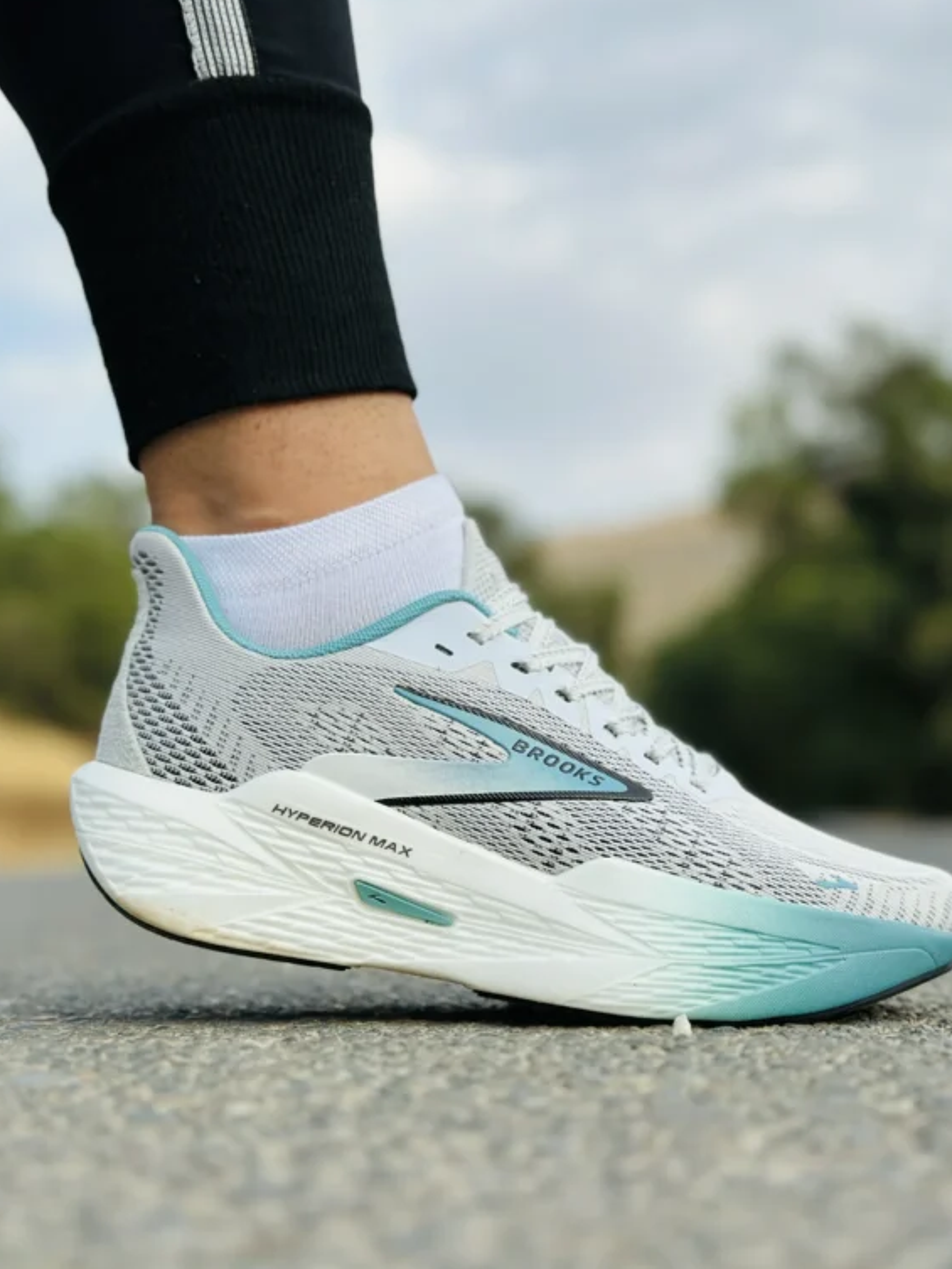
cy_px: 602
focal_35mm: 51
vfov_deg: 37.5
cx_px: 482
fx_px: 1870
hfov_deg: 28.6
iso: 80
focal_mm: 6.86
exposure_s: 1/2532
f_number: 1.78
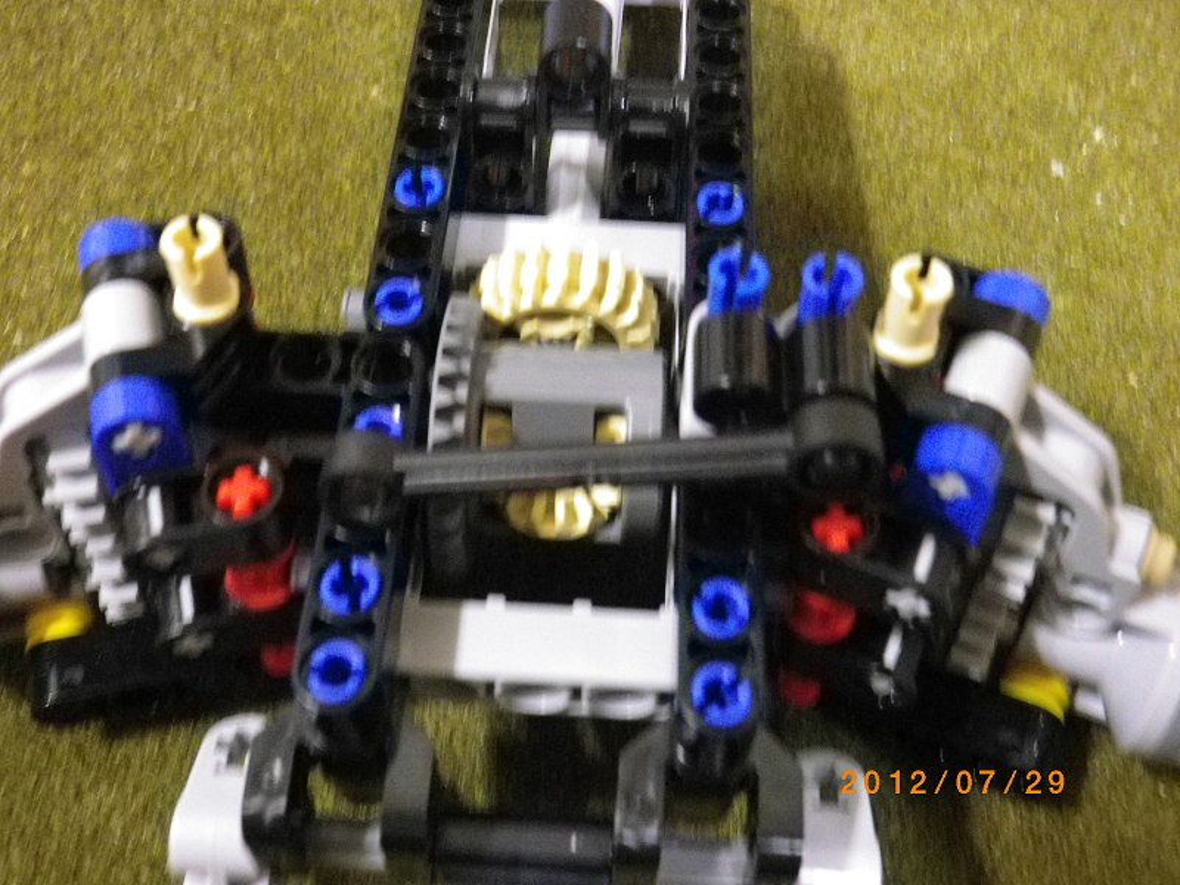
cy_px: 442
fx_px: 1398
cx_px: 590
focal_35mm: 41
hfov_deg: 45.8
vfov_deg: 35.1
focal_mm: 7.3
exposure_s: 1/4
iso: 800
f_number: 3.9
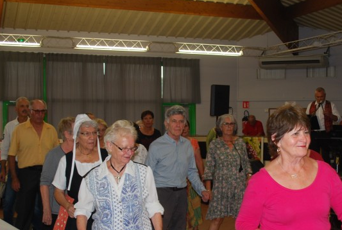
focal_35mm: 63
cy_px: 135
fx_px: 600
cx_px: 214
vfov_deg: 21.7
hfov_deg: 31.7
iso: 250
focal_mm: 28
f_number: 4.5
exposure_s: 1/60
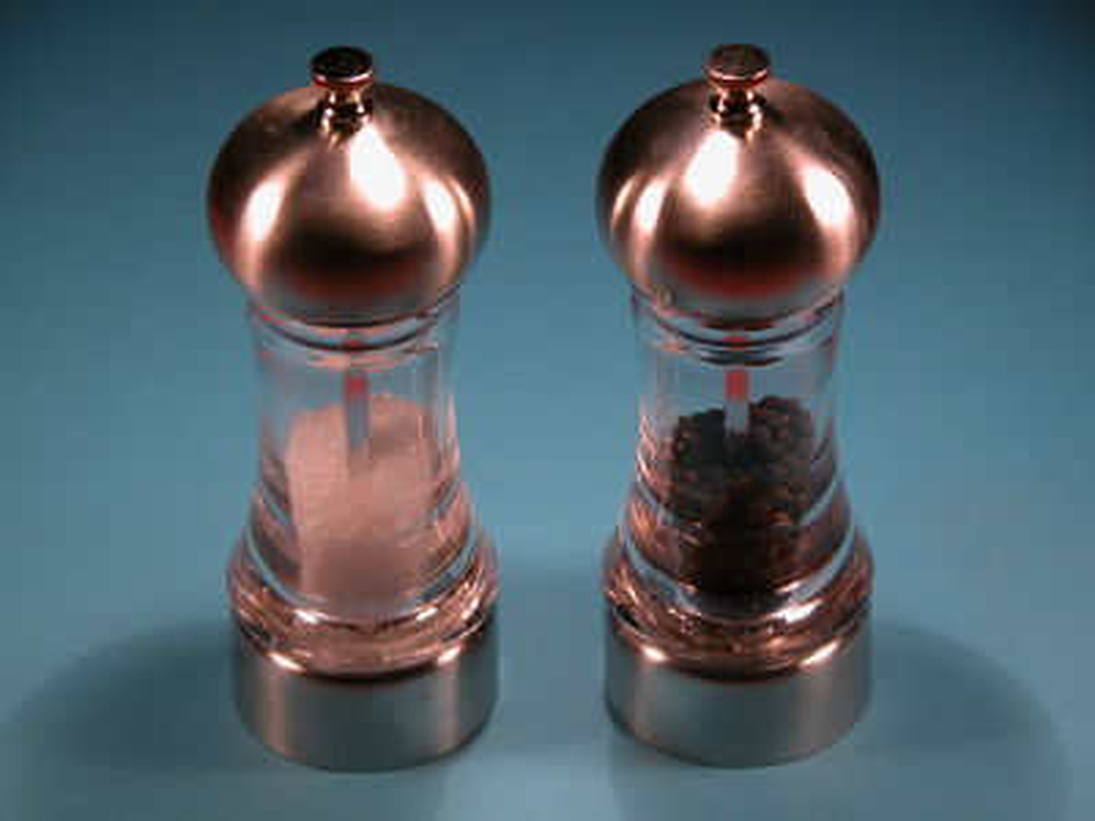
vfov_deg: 10.0
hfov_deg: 13.3
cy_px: 410
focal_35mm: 148
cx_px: 548
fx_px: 4682
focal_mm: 37.7
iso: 100
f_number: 3.9
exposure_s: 1/37
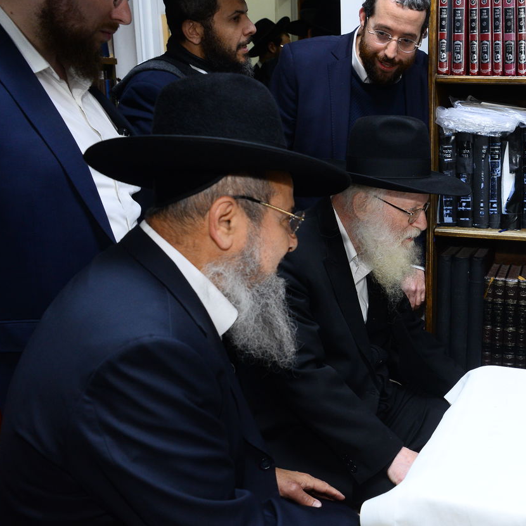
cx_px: 425
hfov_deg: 37.7
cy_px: 289
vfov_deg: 39.1
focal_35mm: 43
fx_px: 739
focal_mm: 30
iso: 1600
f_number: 5.6
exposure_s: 1/60
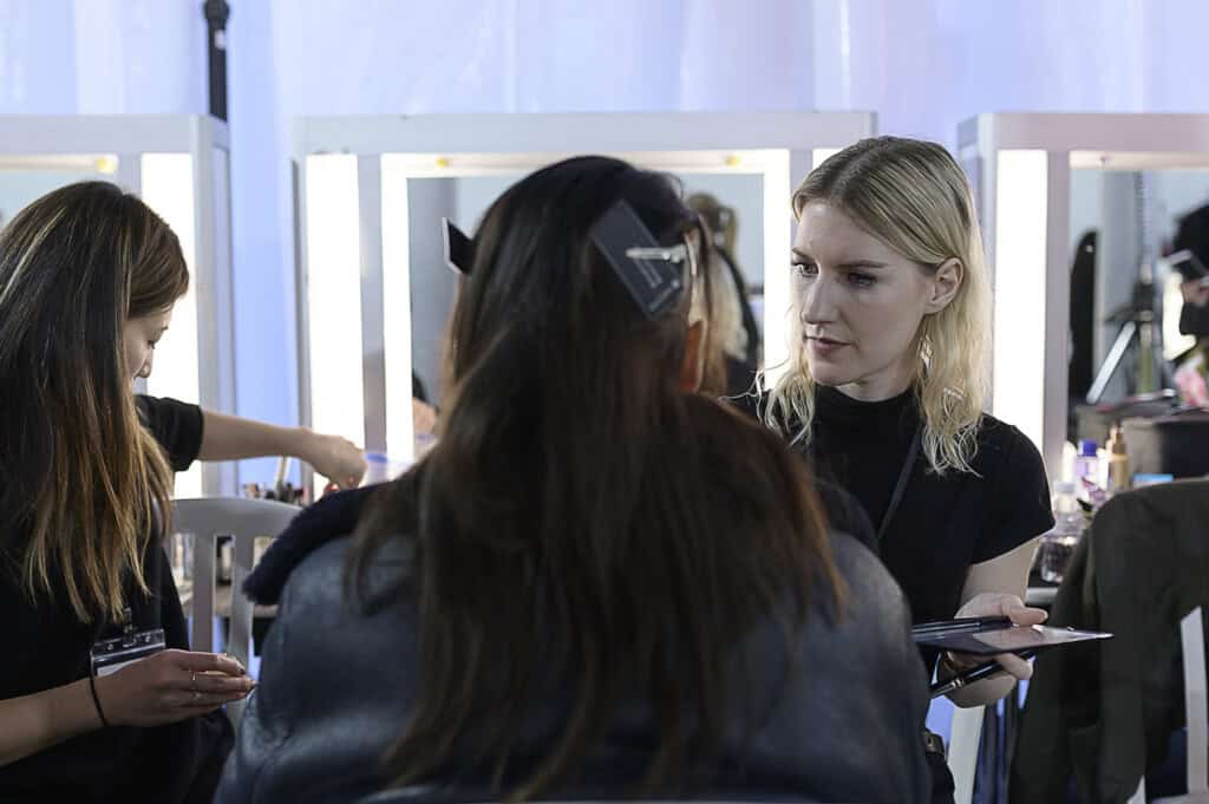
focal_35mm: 35
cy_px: 402
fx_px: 1174
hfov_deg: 54.5
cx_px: 604
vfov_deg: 37.8
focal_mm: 35
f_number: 2.5
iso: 250
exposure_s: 1/320
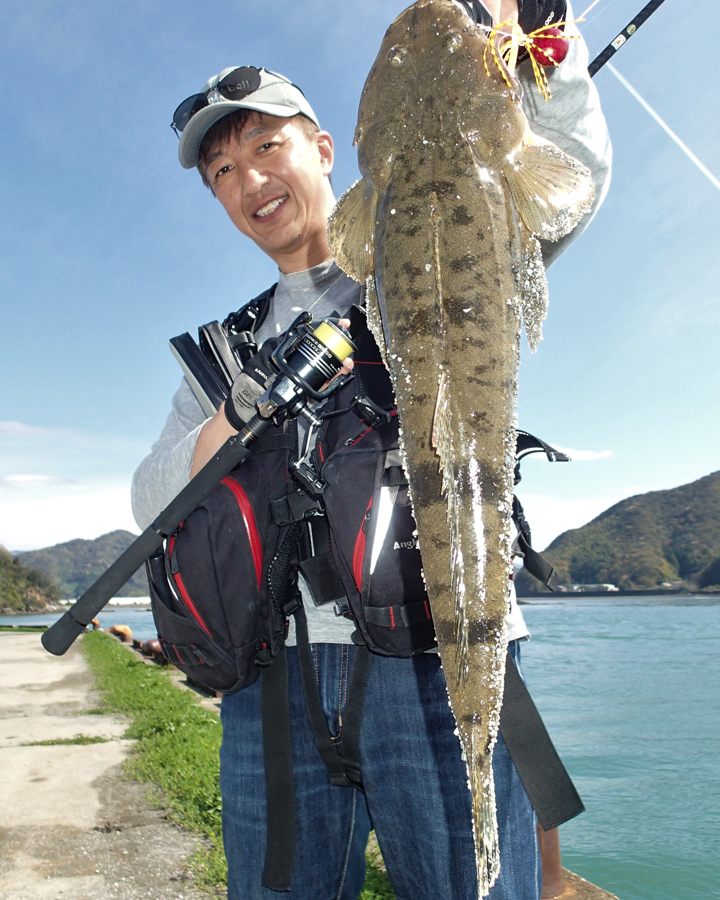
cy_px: 435
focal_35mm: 27
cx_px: 363
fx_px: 719
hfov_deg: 53.2
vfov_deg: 64.1
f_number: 2.8
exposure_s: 1/640
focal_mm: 4.5
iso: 100
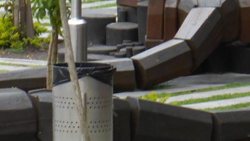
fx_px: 4310
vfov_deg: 1.9
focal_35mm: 650
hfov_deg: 3.3
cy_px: 40
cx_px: 27
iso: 100
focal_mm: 38.2
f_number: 5.6
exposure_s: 1/125
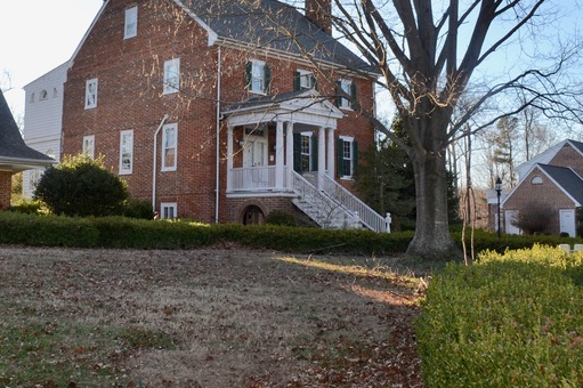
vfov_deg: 28.6
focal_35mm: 46
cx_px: 202
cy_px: 84
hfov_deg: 42.3
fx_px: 744
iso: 100
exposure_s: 1/200
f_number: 6.3
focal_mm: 18
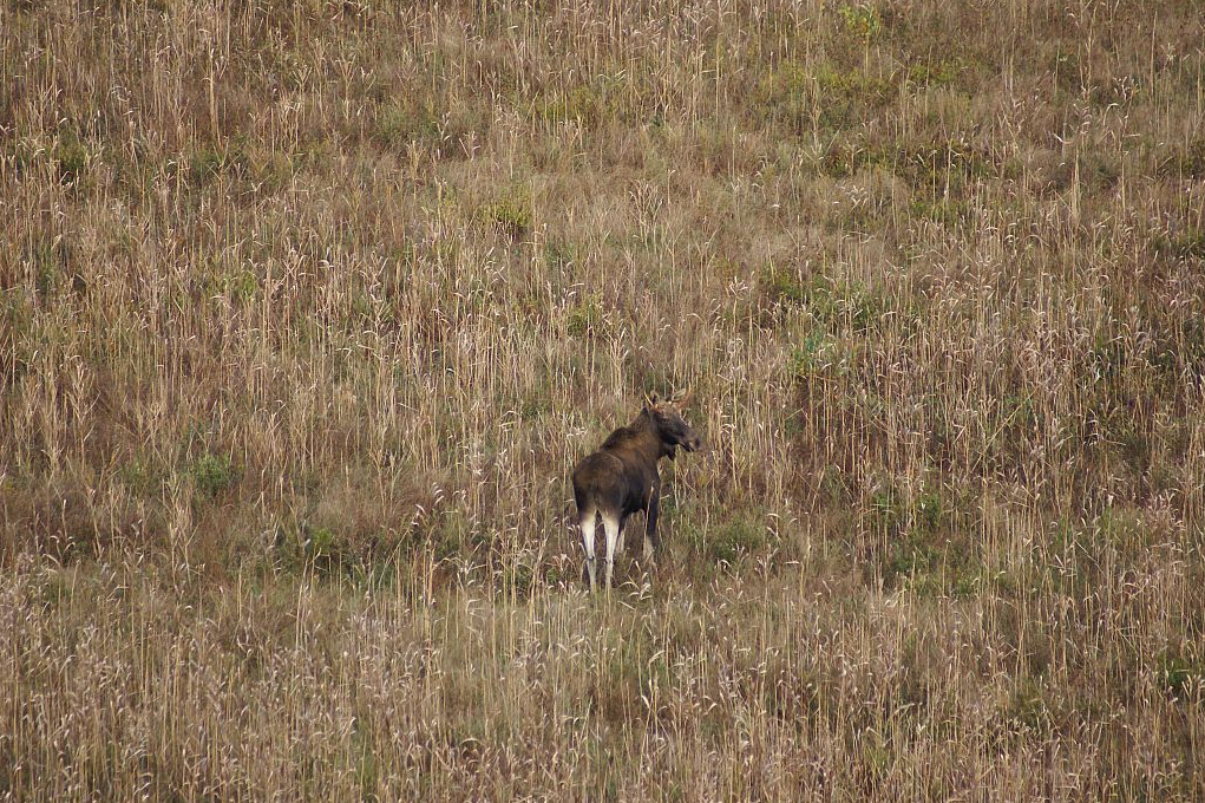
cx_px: 602
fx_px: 15124
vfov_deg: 3.0
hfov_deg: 4.6
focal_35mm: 452
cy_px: 402
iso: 400
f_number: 5.6
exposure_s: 1/200
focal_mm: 300
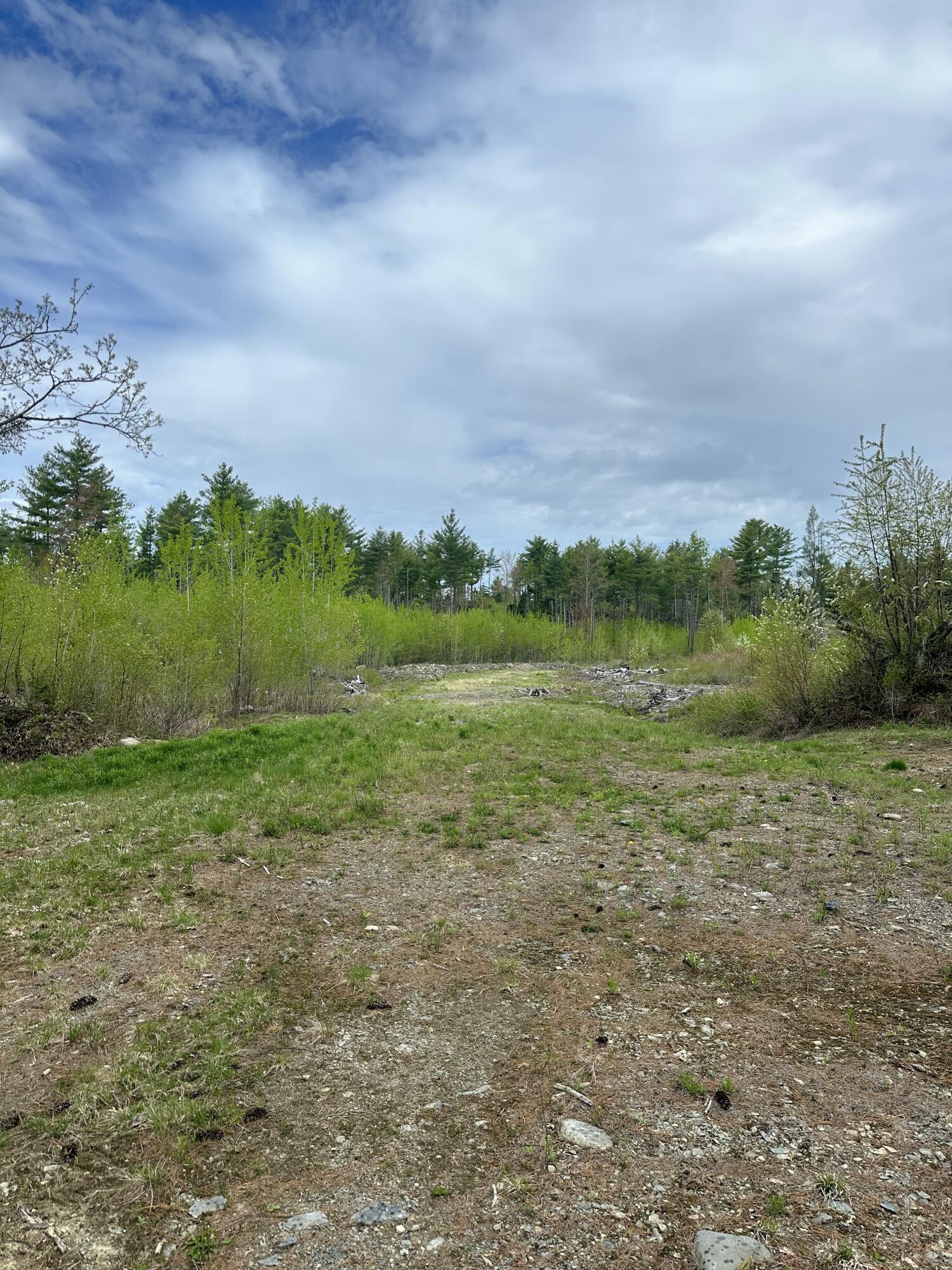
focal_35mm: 24
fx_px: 880
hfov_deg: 56.8
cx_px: 476
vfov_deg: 71.6
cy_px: 635
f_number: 1.78
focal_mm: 6.86
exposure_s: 1/1289
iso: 80
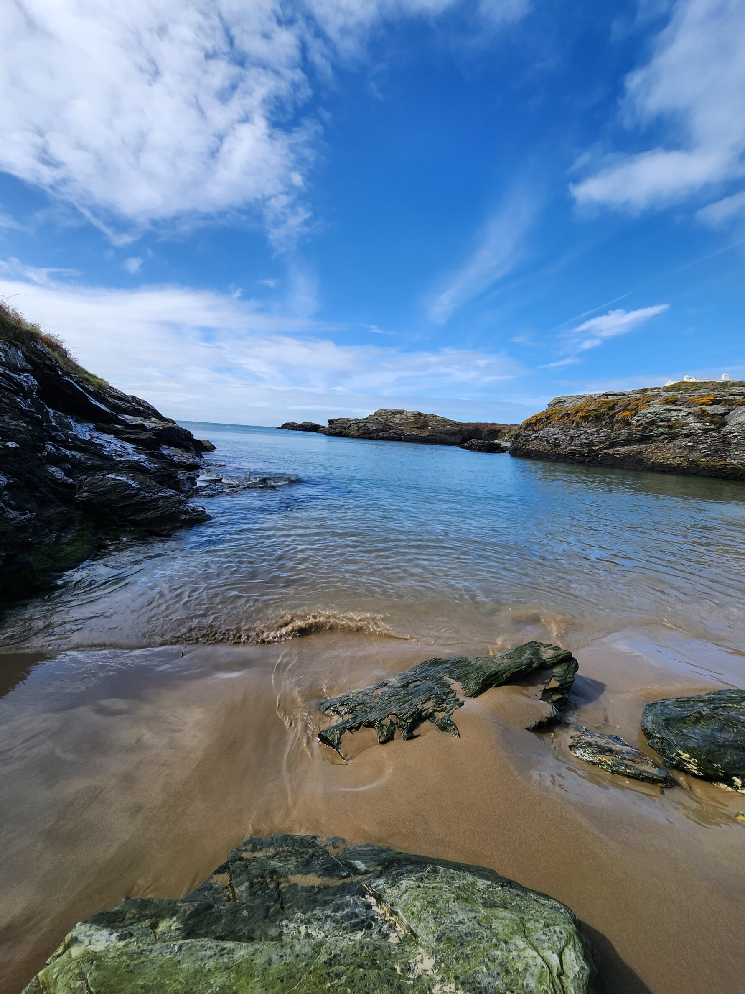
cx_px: 355
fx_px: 402
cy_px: 473
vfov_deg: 102.0
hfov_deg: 85.6
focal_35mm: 14
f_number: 2.2
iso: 32
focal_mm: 1.7
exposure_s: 1/1468
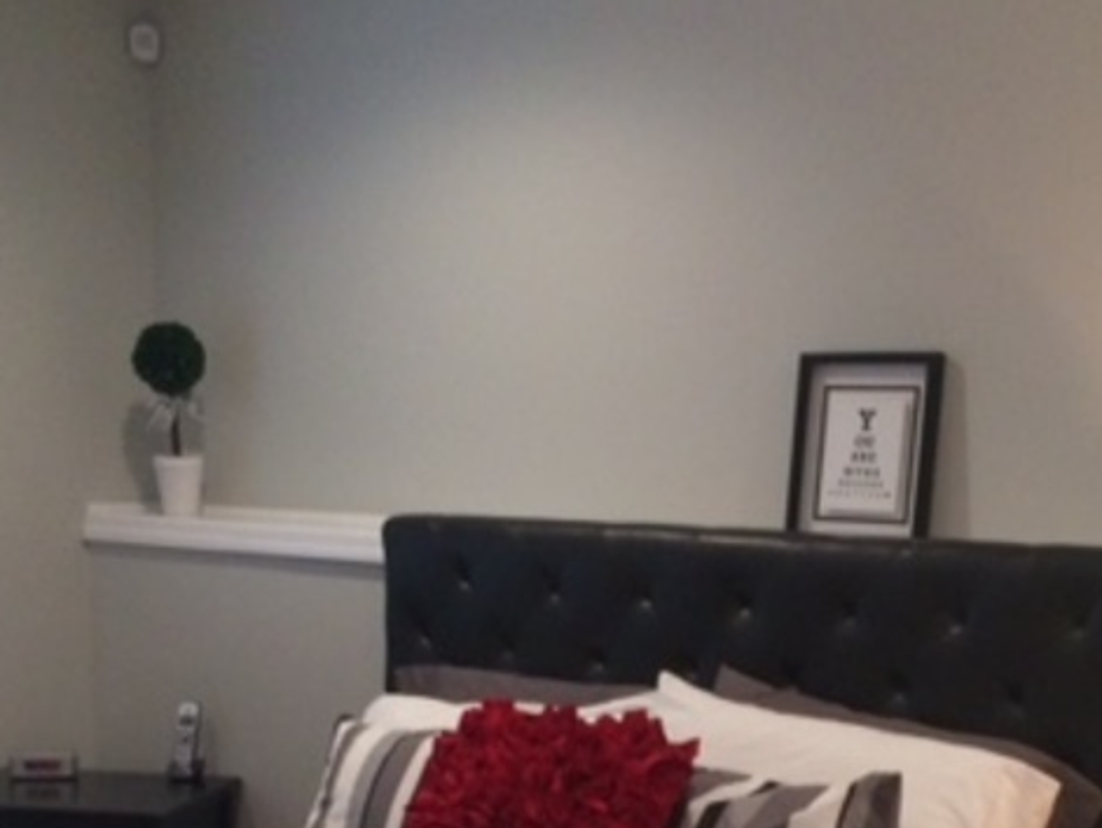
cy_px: 805
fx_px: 2007
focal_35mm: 63
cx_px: 693
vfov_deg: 22.5
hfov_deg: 30.6
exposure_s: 1/30
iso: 250
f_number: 2.2
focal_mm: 4.15
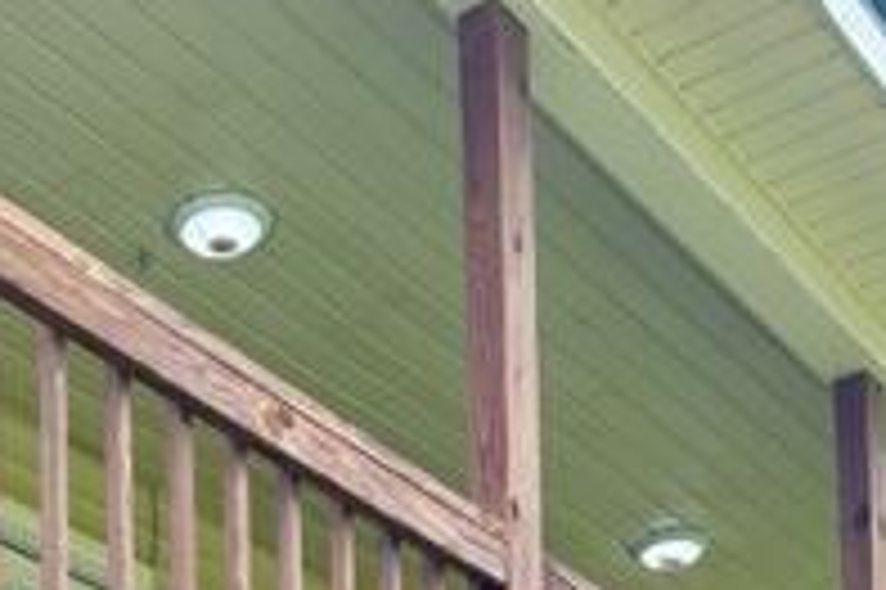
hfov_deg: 24.0
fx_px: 1992
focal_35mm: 81
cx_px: -4
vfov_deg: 13.7
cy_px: 1261
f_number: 1.78
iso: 80
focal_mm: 6.86
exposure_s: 1/672
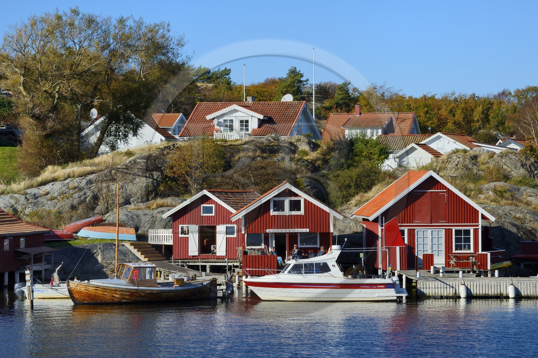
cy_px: 179
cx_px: 269
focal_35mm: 125
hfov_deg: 16.4
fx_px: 1868
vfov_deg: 11.0
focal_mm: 125
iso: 200
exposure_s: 1/320
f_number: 13
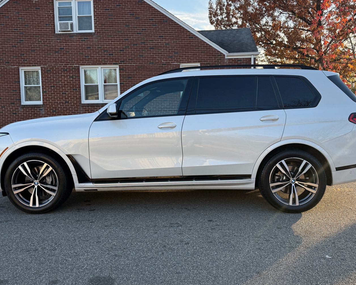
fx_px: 316
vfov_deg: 48.4
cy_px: 127
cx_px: 186
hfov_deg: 58.7
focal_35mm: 30
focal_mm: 6.76
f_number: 1.78
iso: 100
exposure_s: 1/967
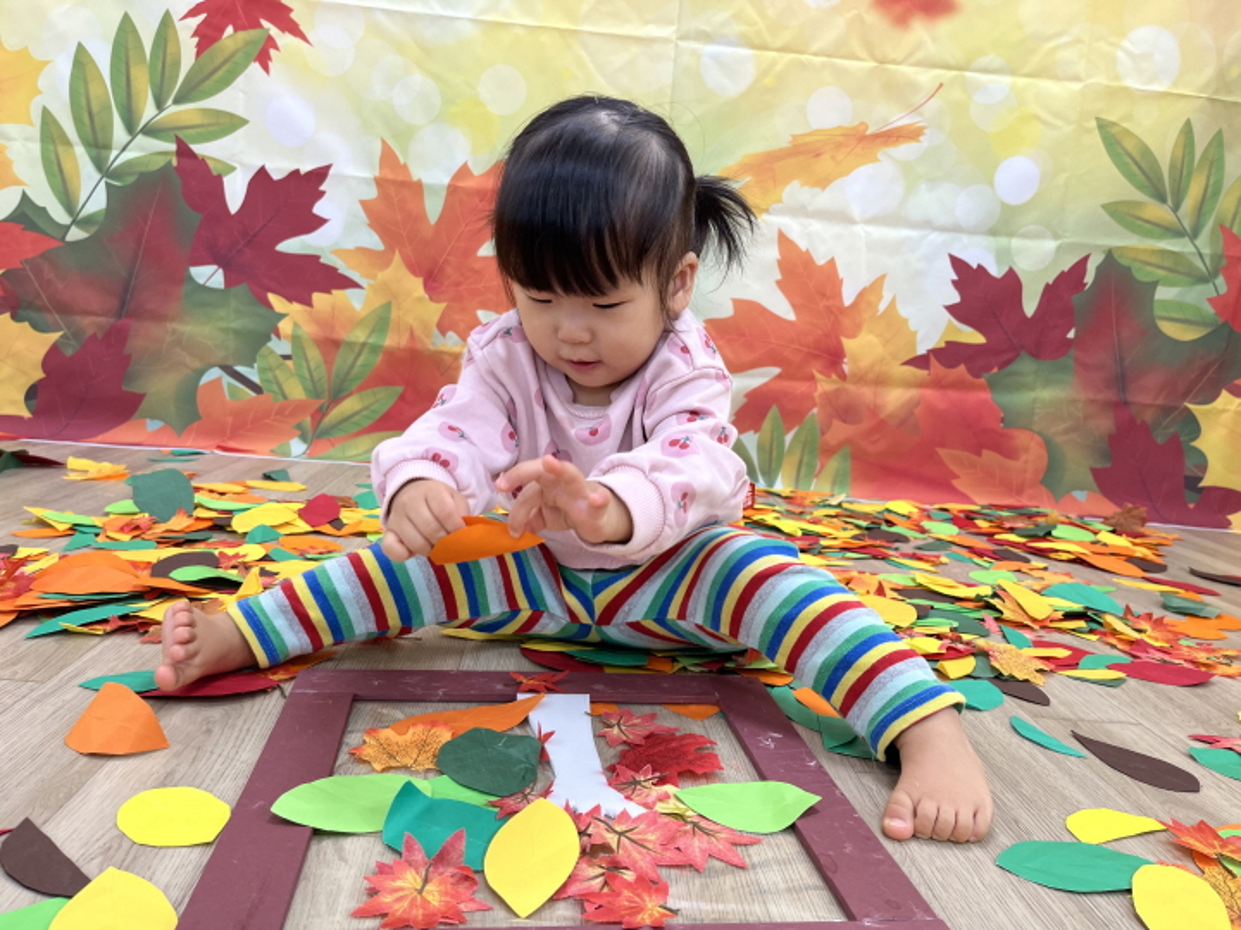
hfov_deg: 67.3
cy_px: 465
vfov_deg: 53.1
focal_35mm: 26
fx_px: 932
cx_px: 620
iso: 80
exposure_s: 1/120
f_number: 1.6
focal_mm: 5.1
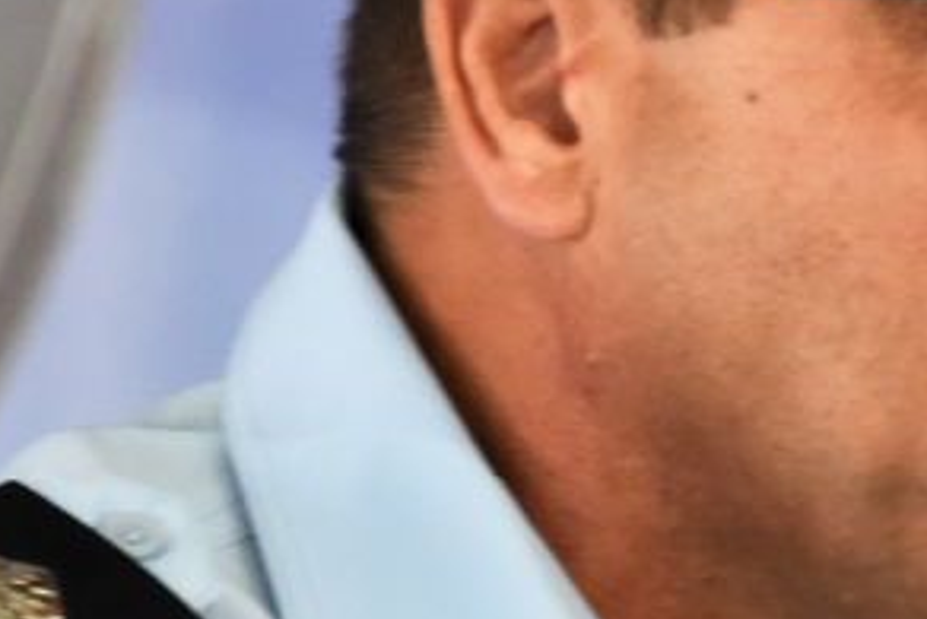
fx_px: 37071
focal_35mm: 1439
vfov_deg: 1.0
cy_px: 689
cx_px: 1171
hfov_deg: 1.4
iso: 3200
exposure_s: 1/100
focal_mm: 300
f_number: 6.3
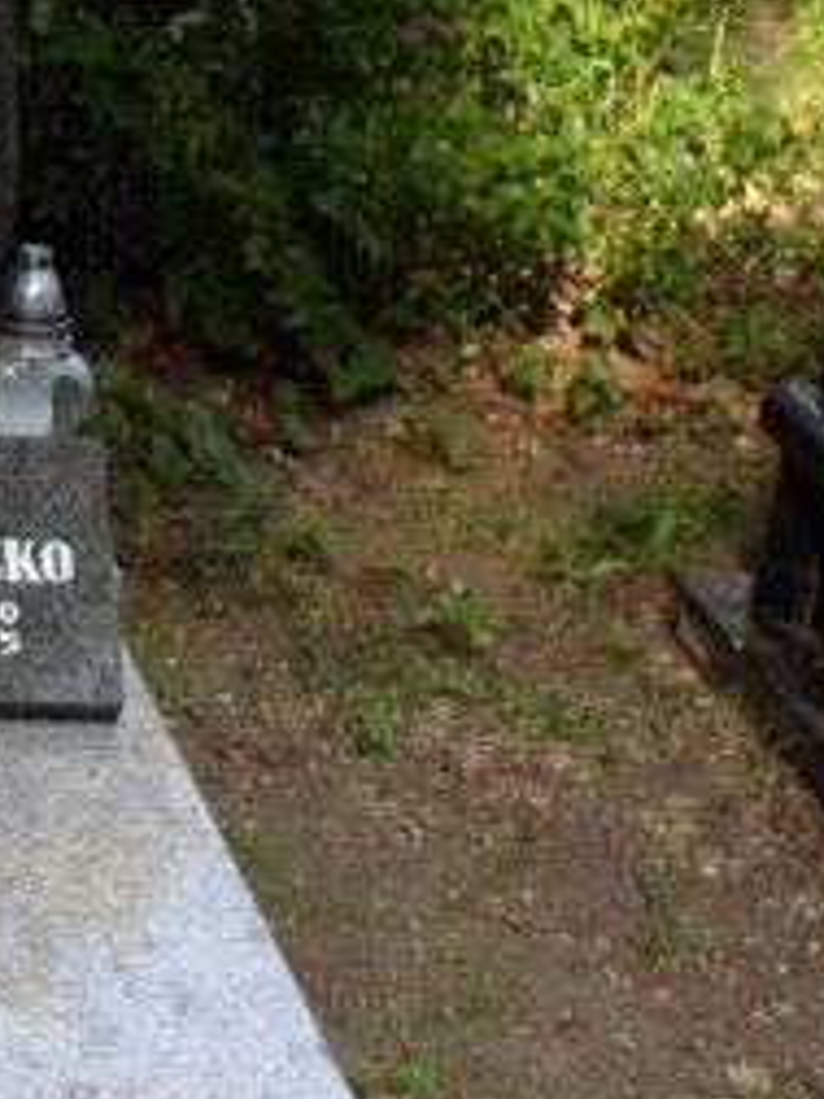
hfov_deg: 13.2
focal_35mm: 109
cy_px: 903
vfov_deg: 17.9
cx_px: -161
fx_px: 3460
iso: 80
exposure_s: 1/125
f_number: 3.2
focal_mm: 7.8
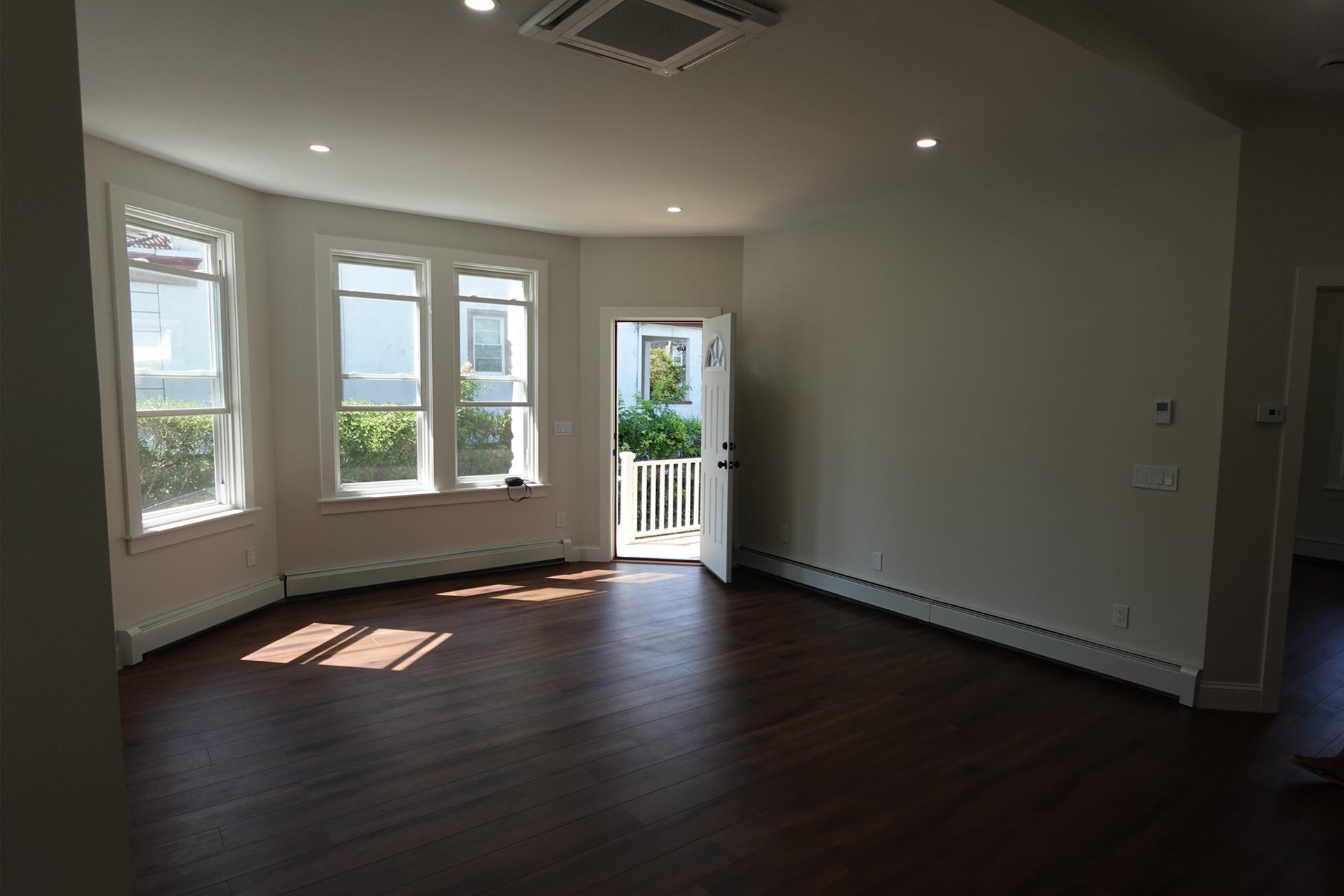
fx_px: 784
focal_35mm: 21
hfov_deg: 81.1
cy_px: 466
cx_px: 705
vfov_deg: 59.5
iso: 125
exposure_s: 1/500
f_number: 2
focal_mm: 7.6
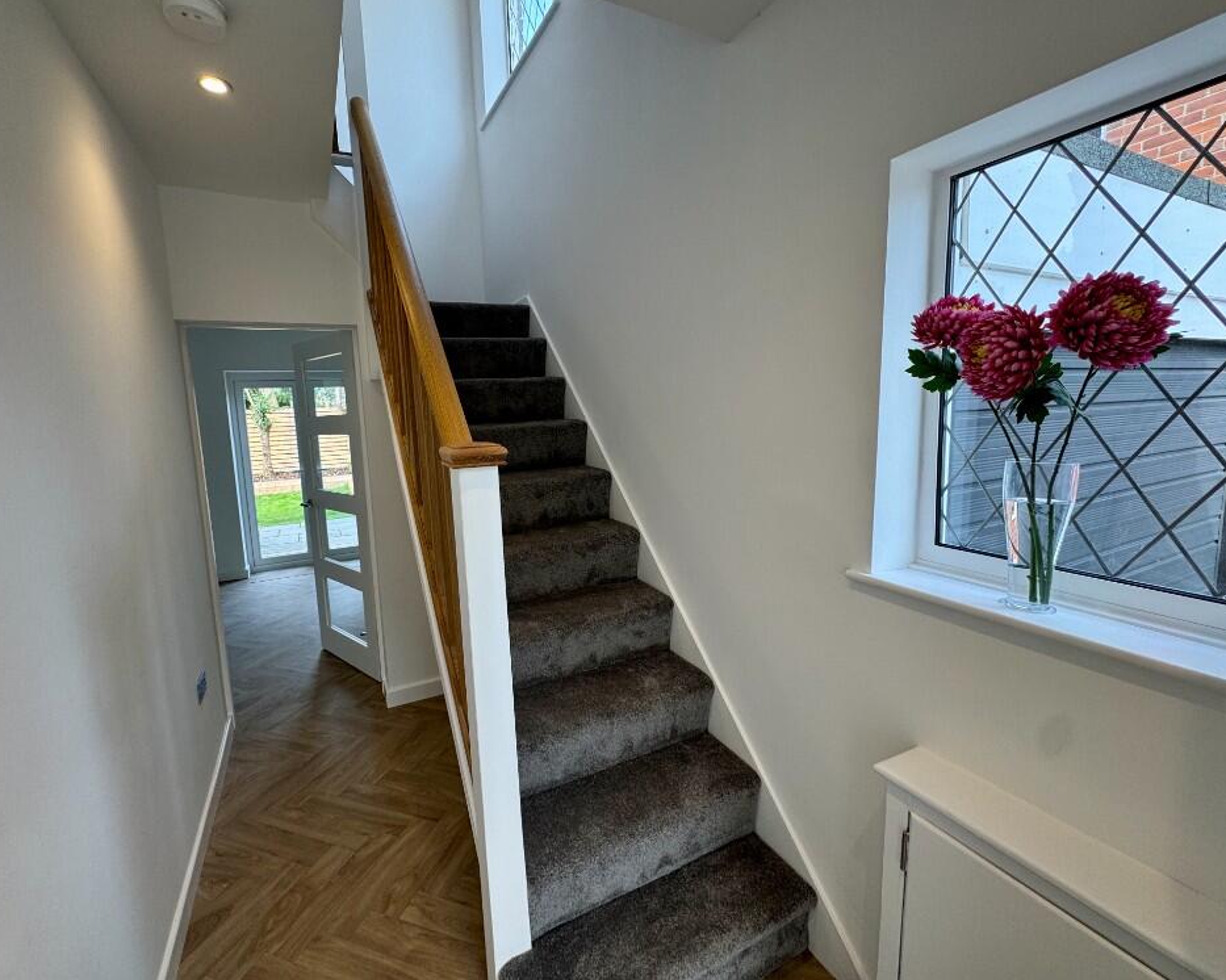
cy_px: 478
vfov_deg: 84.0
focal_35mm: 15
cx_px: 573
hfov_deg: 96.7
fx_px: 544
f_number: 2.2
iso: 64
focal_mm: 2.22
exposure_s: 1/100
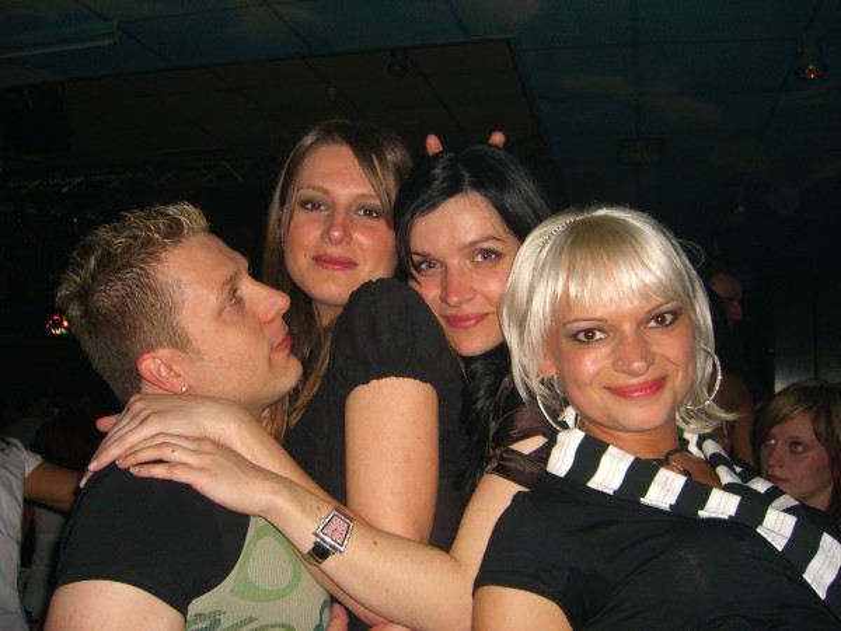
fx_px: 923
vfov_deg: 37.7
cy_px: 316
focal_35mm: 38
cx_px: 420
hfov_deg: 49.0
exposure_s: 1/60
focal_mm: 7.9
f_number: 2.8
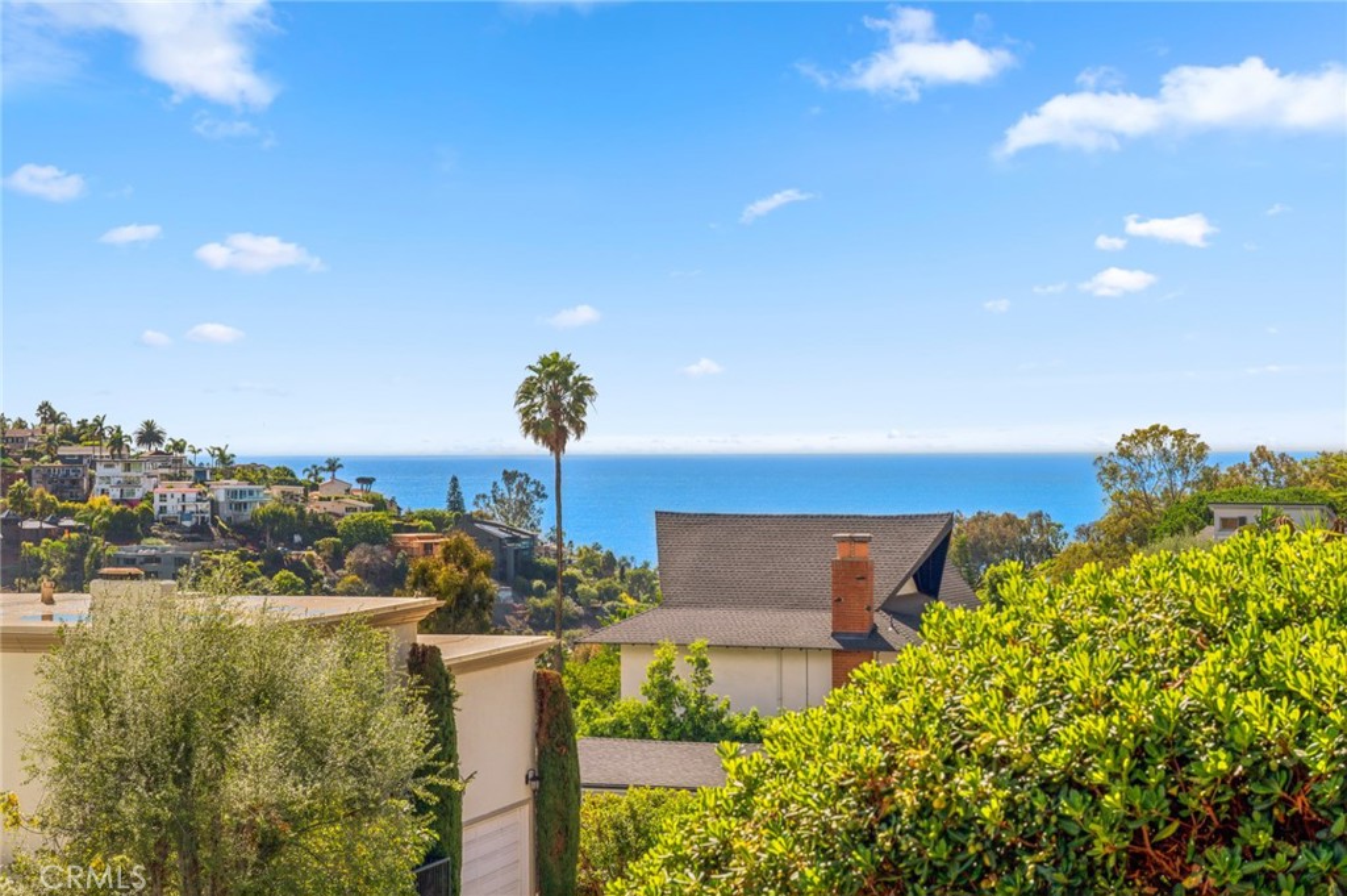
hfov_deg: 28.9
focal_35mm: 70
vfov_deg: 19.4
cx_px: 674
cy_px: 448
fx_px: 2617
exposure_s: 1/250
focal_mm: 70
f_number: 11
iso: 80
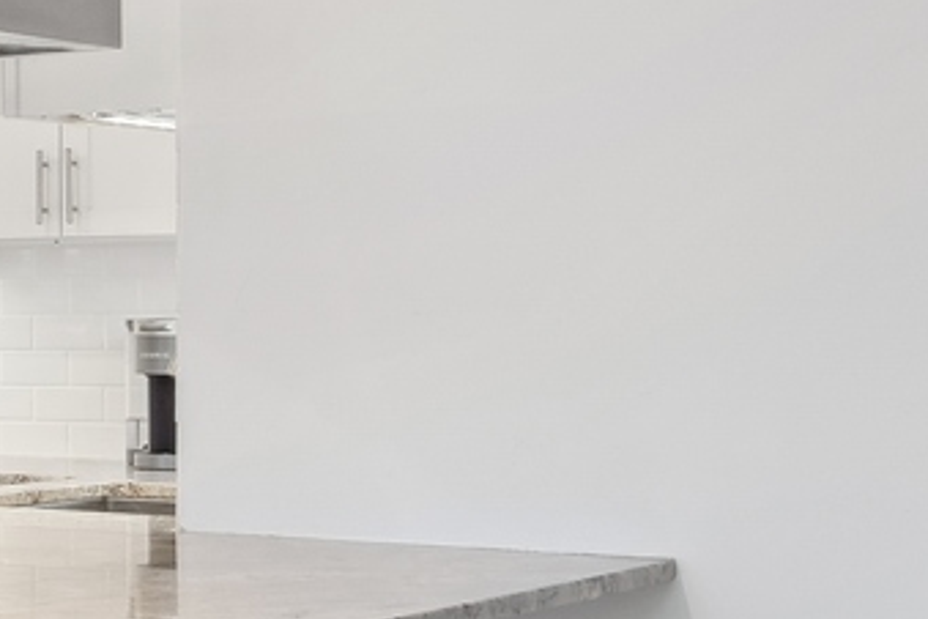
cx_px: -1125
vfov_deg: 15.9
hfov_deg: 15.9
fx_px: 2217
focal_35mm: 86
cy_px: 367
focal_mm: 12
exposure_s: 1/5
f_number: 8
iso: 200
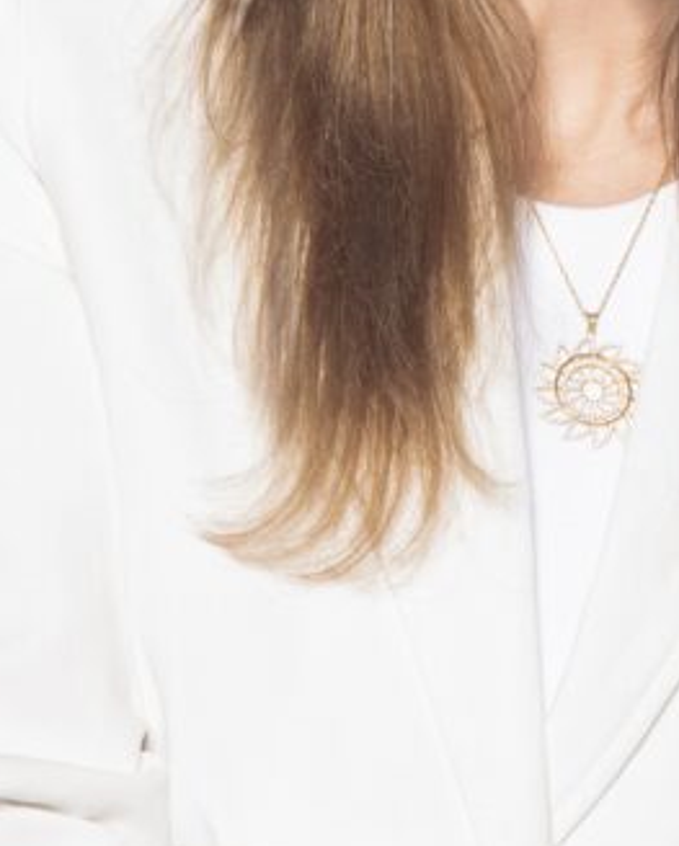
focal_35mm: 205
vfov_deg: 9.4
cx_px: 510
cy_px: 57
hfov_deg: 7.5
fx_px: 5142
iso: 160
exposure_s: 1/125
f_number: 9
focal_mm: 70
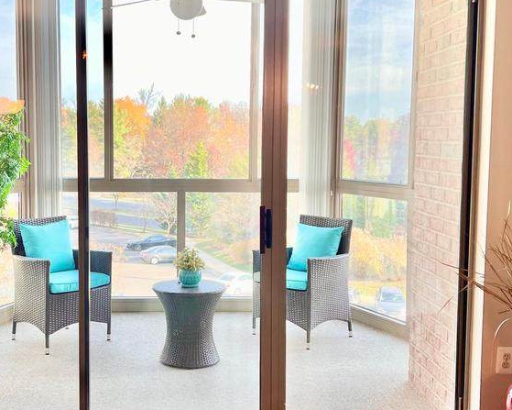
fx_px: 742
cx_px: 182
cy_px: 194
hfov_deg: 37.7
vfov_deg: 30.8
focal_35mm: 49
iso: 32
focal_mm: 5.7
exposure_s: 1/133
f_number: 1.5
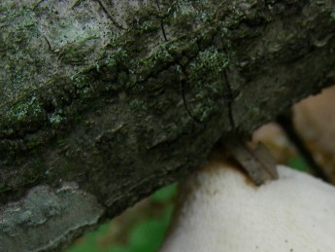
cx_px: 326
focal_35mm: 88
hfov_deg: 21.5
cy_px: 290
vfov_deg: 16.2
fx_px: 852
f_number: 3.5
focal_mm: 6.3
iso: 50
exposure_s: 1/21.2
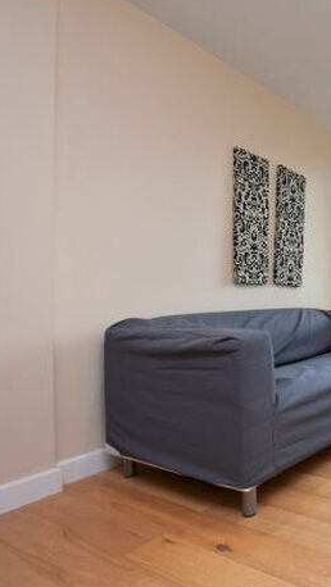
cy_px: 290
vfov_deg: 76.3
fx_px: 374
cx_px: 375
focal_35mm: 24
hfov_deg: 38.4
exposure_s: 1/125
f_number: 5.6
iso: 400
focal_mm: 10
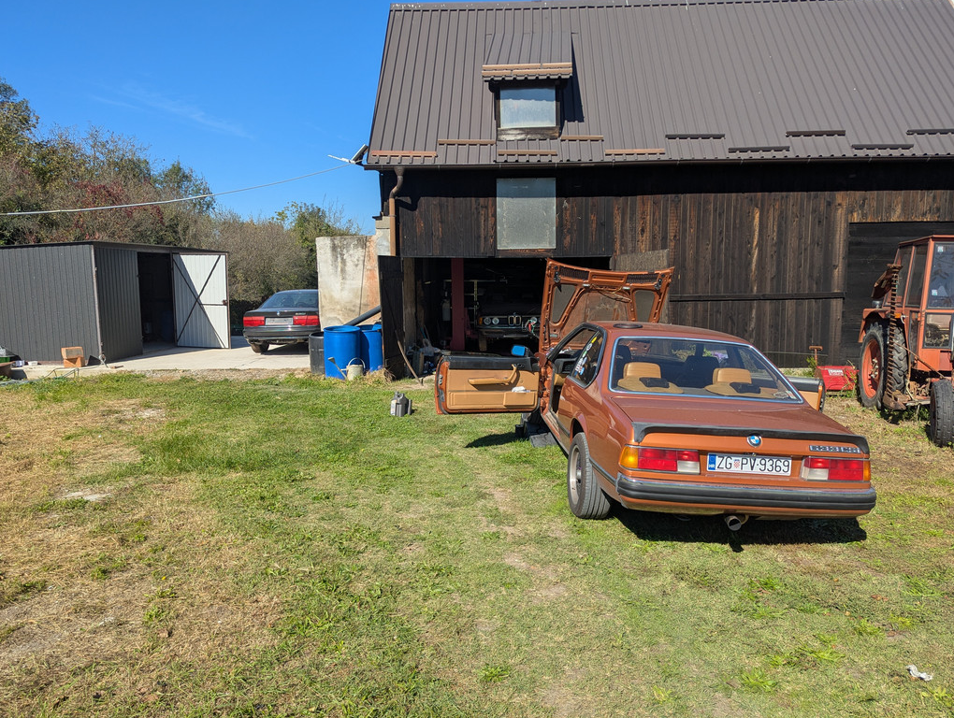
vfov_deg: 55.0
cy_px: 355
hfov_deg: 69.3
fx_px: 690
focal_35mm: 25
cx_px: 490
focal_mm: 6.81
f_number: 1.85
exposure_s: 1/1887
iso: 42
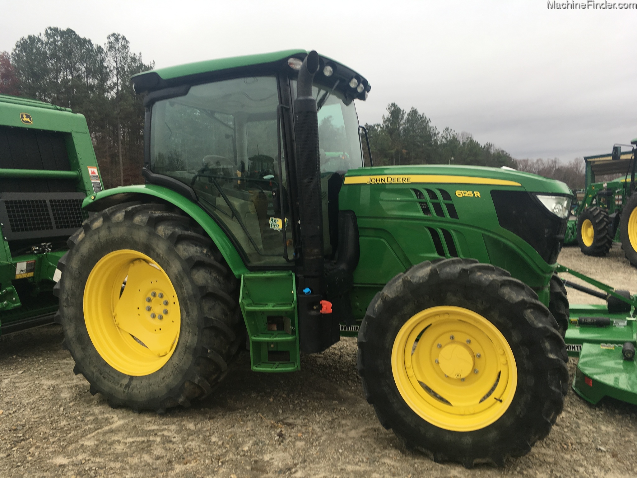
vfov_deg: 48.2
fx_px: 534
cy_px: 239
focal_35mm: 29
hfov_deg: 61.7
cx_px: 318
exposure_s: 1/279
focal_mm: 4.15
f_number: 2.2
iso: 25
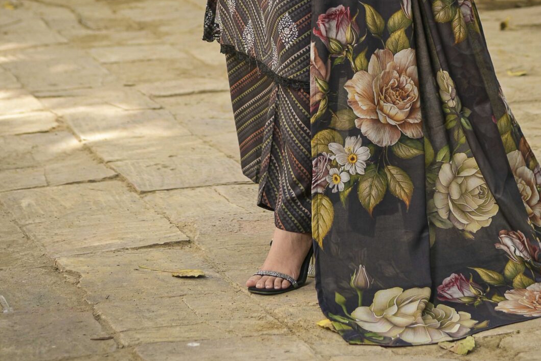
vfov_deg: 10.9
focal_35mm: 121
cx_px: 338
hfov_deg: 16.9
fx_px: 1819
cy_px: -202
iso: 80
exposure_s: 1/160
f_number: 2.8
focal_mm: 50
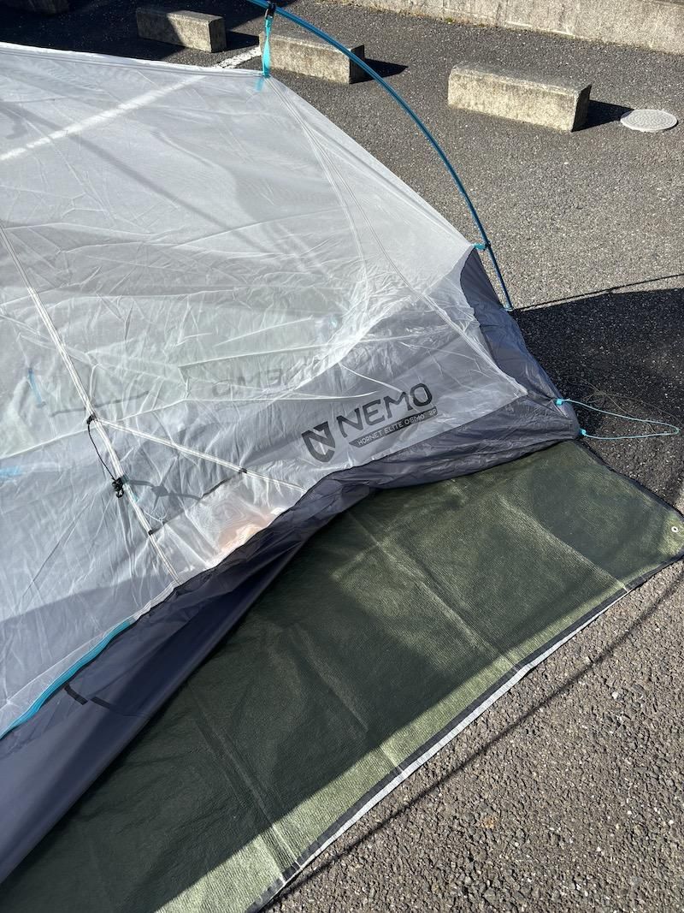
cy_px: 456
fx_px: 685
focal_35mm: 26
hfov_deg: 53.1
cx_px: 342
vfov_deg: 67.3
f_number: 1.6
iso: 50
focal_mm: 5.96
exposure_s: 1/1695
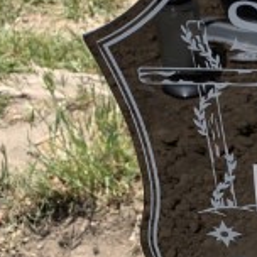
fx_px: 815
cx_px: 462
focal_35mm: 97
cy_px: 122
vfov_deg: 17.9
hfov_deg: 15.4
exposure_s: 1/1368
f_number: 1.8
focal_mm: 4.25
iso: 25
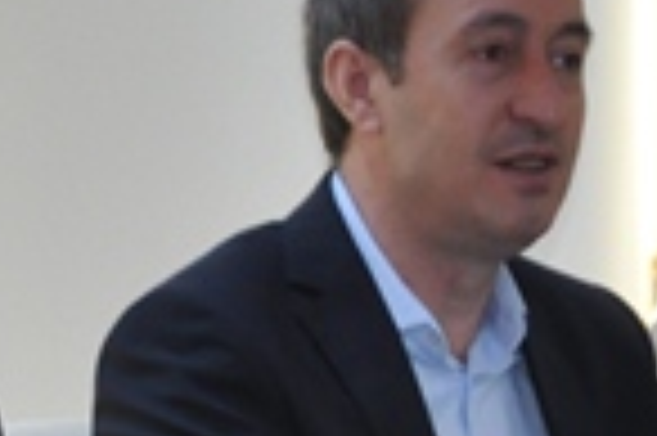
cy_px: 479
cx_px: 27
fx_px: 11261
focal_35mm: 618
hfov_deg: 3.3
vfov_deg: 2.2
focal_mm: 75
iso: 800
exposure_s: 1/60
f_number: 5.3
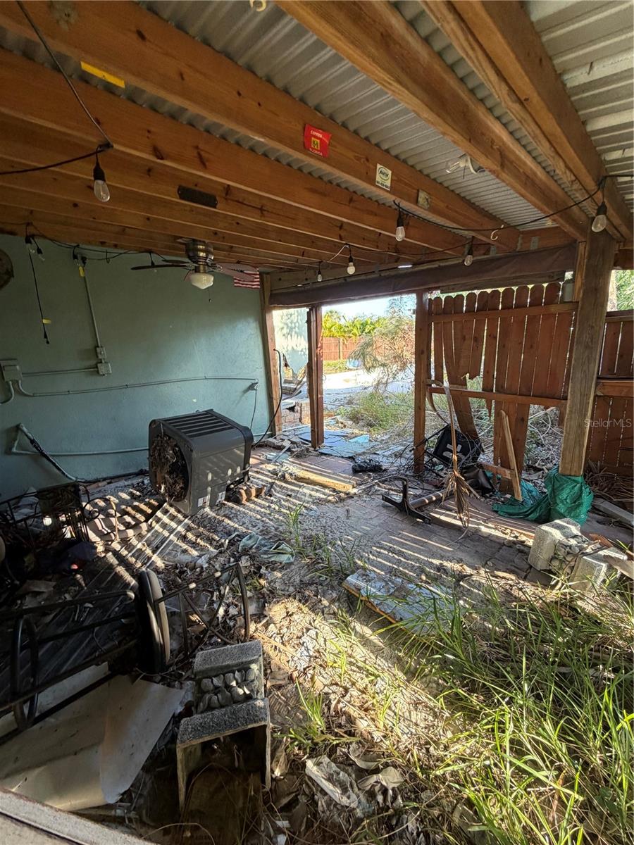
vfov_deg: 102.1
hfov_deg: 85.7
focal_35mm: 14
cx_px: 317
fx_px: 342
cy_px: 422
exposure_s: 1/121
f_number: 2.2
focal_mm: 2.22
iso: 160
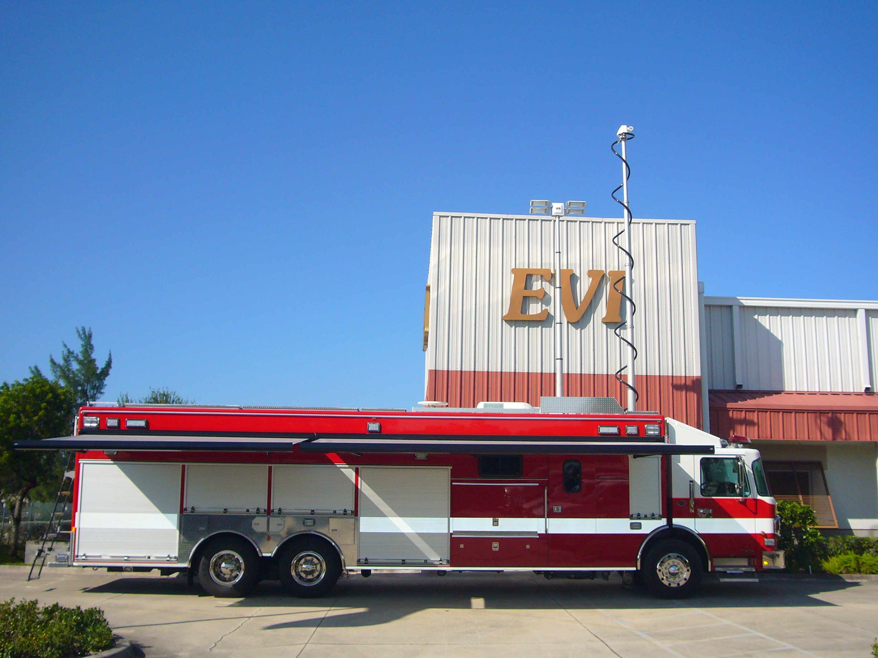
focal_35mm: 37
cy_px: 329
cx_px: 439
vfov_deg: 38.7
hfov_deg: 50.1
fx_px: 938
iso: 80
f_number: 6.3
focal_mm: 6.1
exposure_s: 1/400
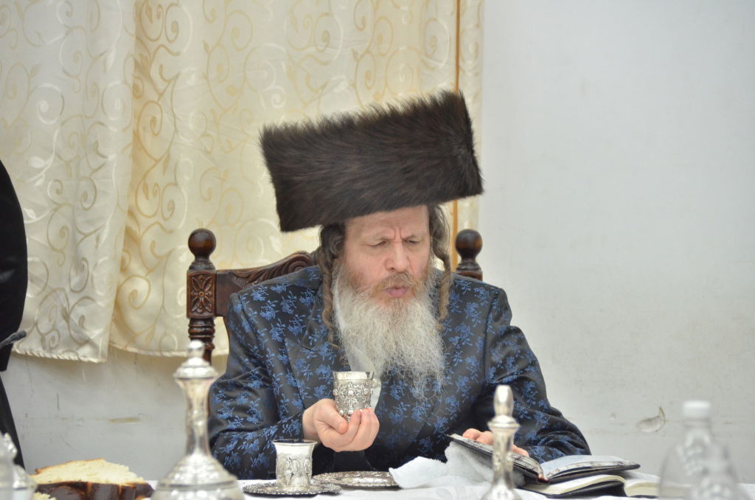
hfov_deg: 8.9
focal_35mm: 232
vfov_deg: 5.9
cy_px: 250
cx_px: 378
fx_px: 4865
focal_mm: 155
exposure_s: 1/125
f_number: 5.6
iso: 2000
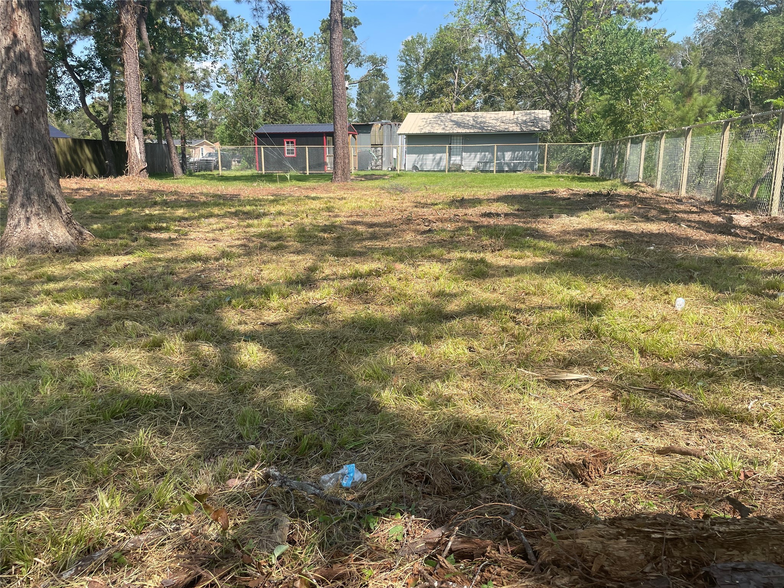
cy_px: 294
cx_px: 392
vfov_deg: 53.1
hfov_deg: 67.3
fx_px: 589
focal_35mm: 26
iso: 32
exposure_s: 1/1575
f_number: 1.6
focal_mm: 4.2
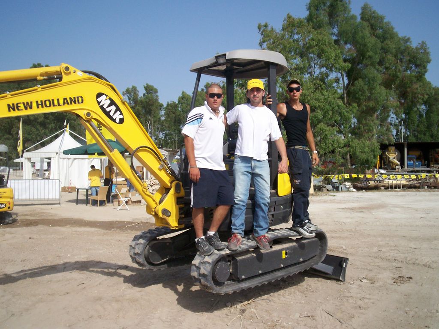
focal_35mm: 36
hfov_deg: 51.4
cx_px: 220
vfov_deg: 39.7
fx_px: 457
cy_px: 164
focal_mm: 5.9
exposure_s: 1/989
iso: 100
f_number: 4.5
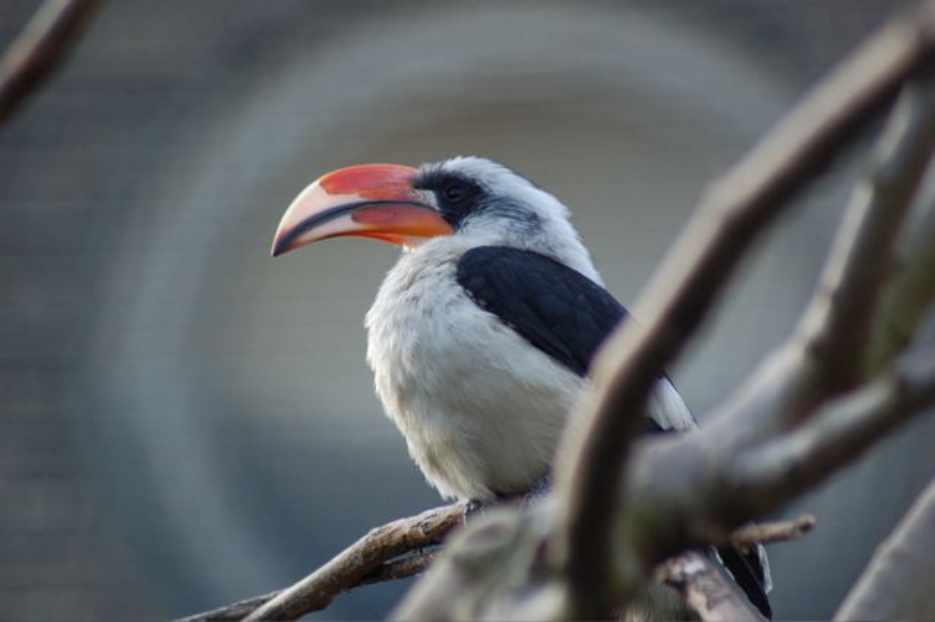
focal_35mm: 285
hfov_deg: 7.2
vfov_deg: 4.8
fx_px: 7396
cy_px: 311
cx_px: 468
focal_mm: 190
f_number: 4.8
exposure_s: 1/320
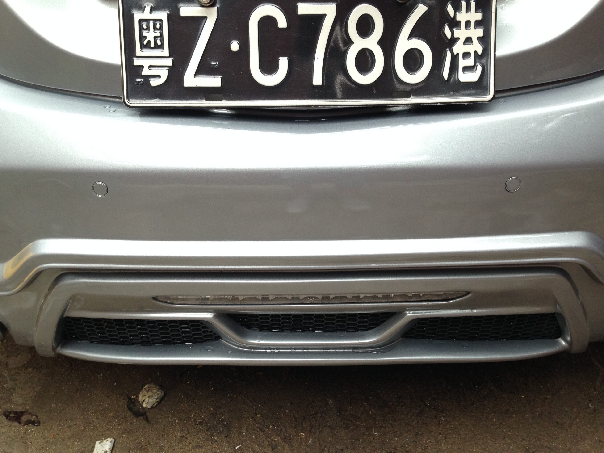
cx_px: 302
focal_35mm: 33
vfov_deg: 42.9
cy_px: 226
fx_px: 576
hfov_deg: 55.4
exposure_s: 1/120
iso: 100
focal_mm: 4.12
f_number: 2.4
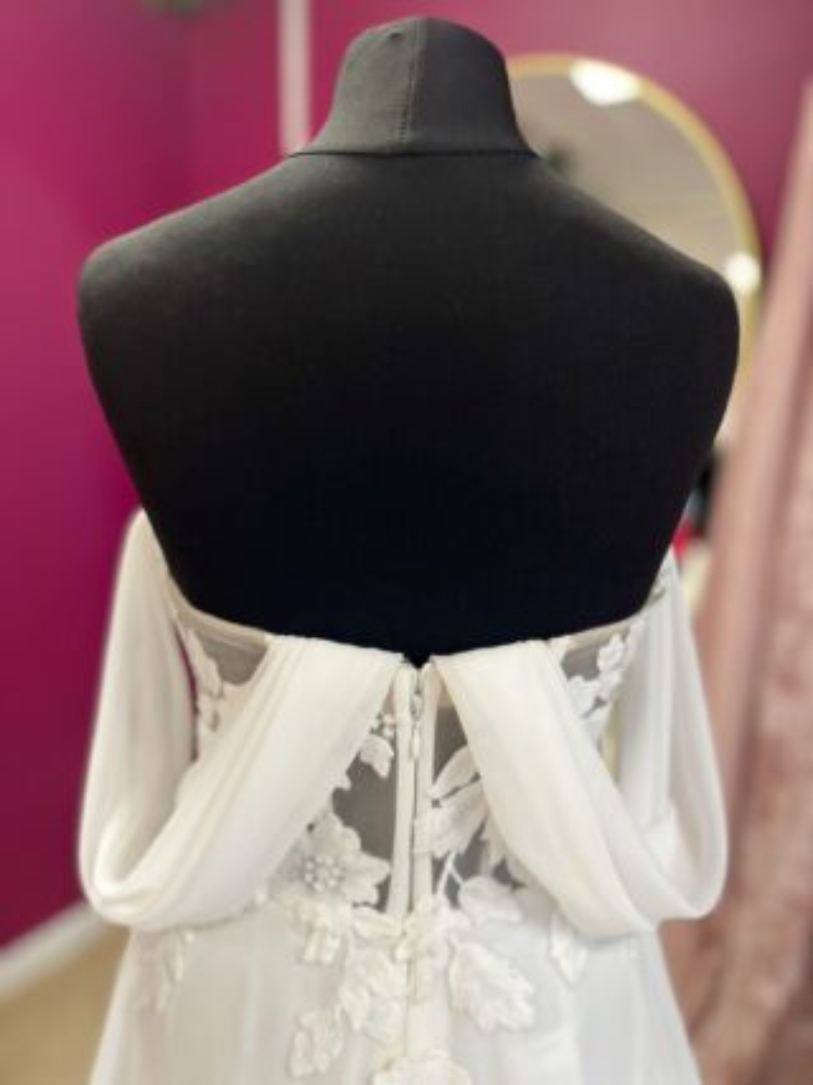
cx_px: 406
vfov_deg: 67.3
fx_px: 815
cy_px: 542
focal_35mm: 26
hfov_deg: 53.0
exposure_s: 1/50
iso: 80
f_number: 1.6
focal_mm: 5.1
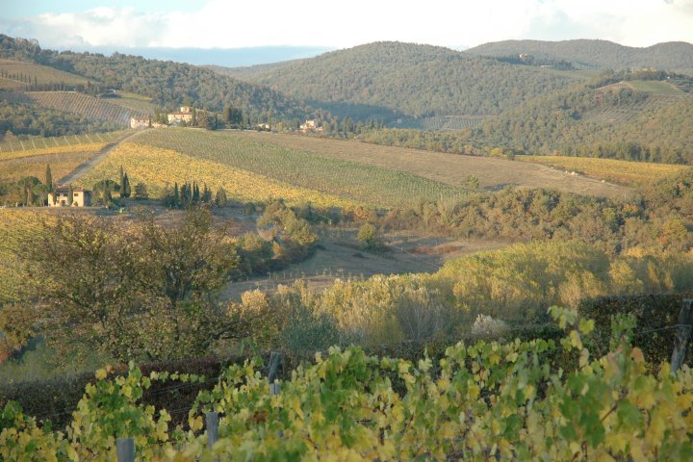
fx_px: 2021
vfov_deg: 13.0
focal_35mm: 105
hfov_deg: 19.5
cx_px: 346
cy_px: 231
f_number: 5.6
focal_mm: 70
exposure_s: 1/125
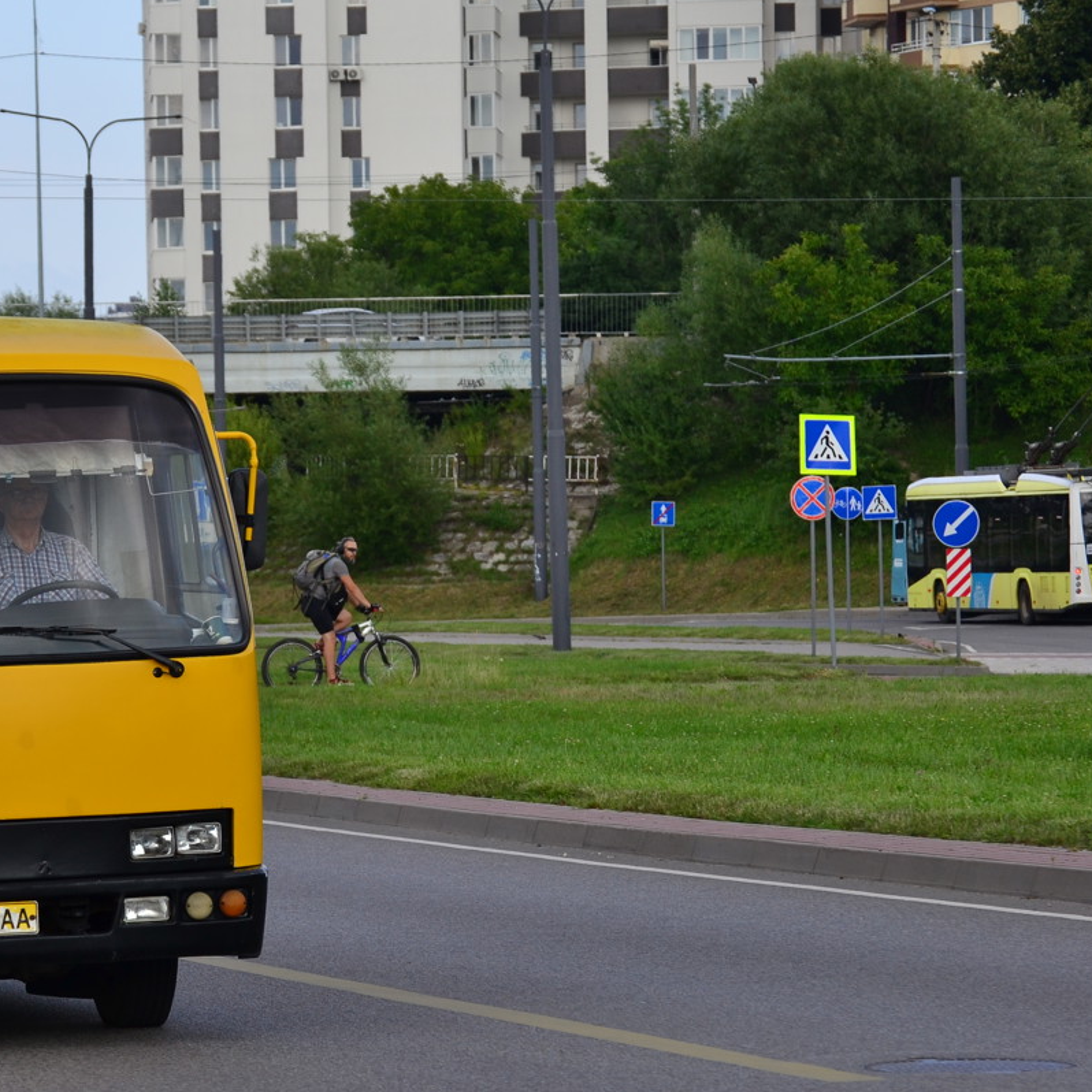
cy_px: 661
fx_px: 7388
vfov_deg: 8.5
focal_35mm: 207
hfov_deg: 8.4
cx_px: 93
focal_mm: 80
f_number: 5.6
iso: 100
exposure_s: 1/320
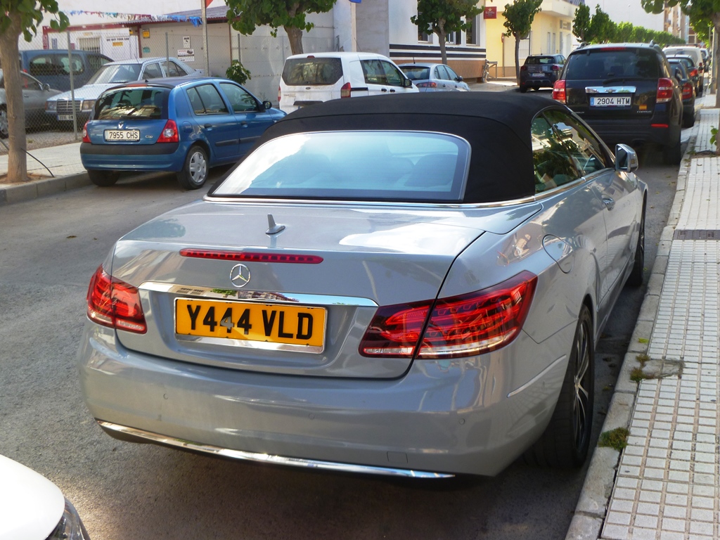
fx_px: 749
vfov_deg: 39.7
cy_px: 270
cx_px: 360
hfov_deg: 51.4
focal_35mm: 36
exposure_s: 1/250
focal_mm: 6.5
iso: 80
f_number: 3.6
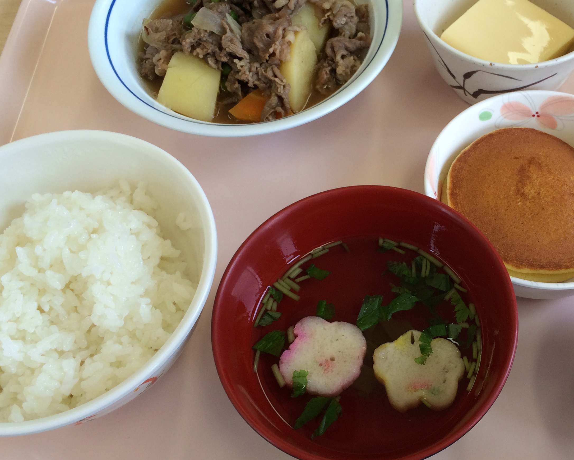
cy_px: 231
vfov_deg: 34.2
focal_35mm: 44
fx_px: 748
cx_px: 385
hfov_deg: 41.4
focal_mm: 4.12
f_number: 2.2
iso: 50
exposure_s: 1/120
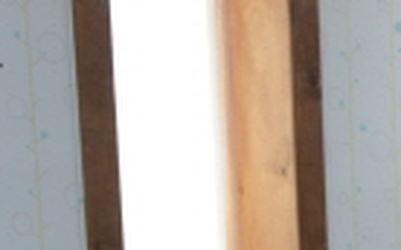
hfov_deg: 13.3
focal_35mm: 146
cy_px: 557
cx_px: 645
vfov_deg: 8.4
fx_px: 1594
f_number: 4
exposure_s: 1/40
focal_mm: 22
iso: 250
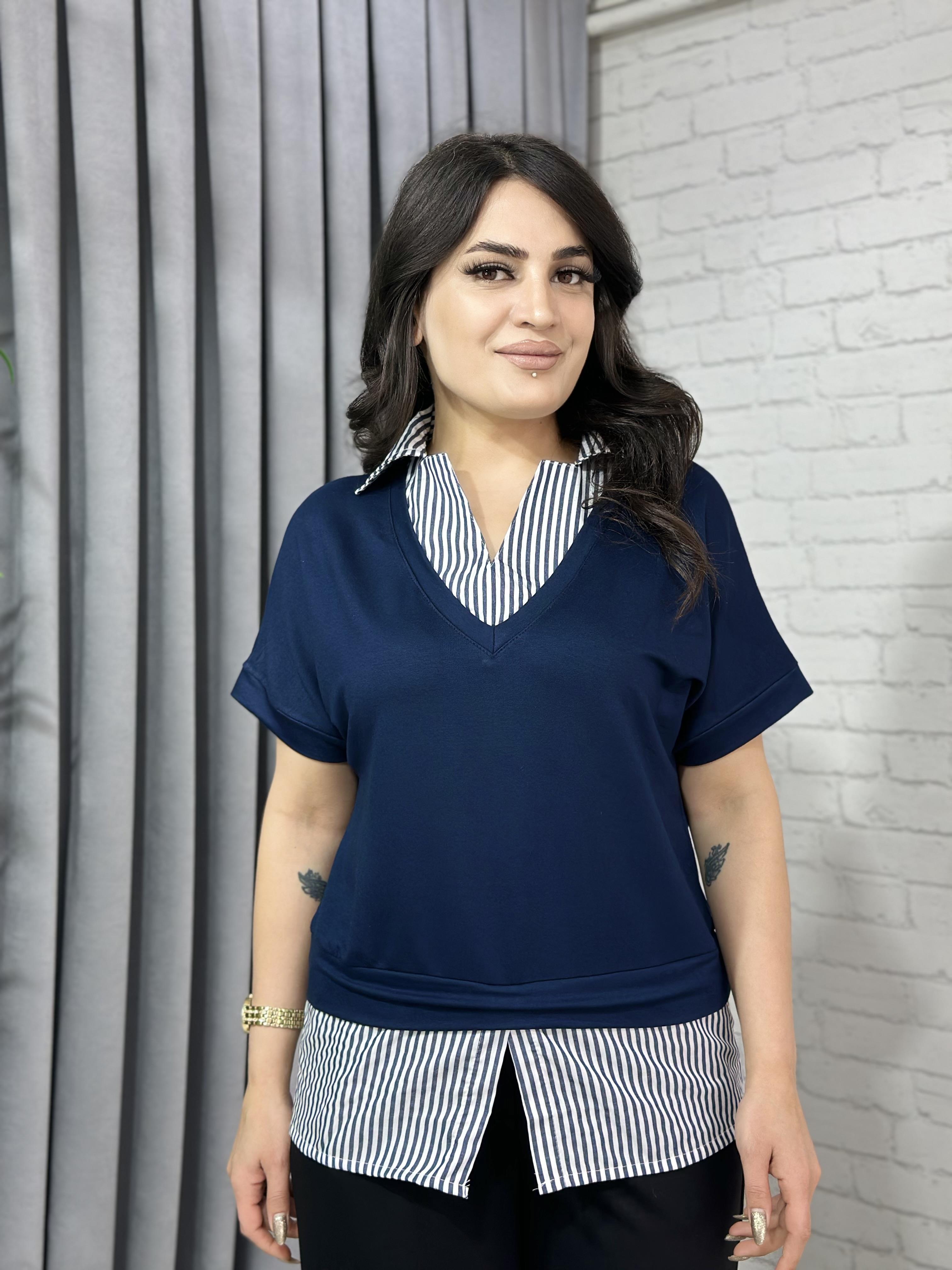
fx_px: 1760
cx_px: 476
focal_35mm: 48
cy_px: 635
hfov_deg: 30.3
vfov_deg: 39.7
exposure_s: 1/100
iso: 80
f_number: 1.78
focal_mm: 6.86
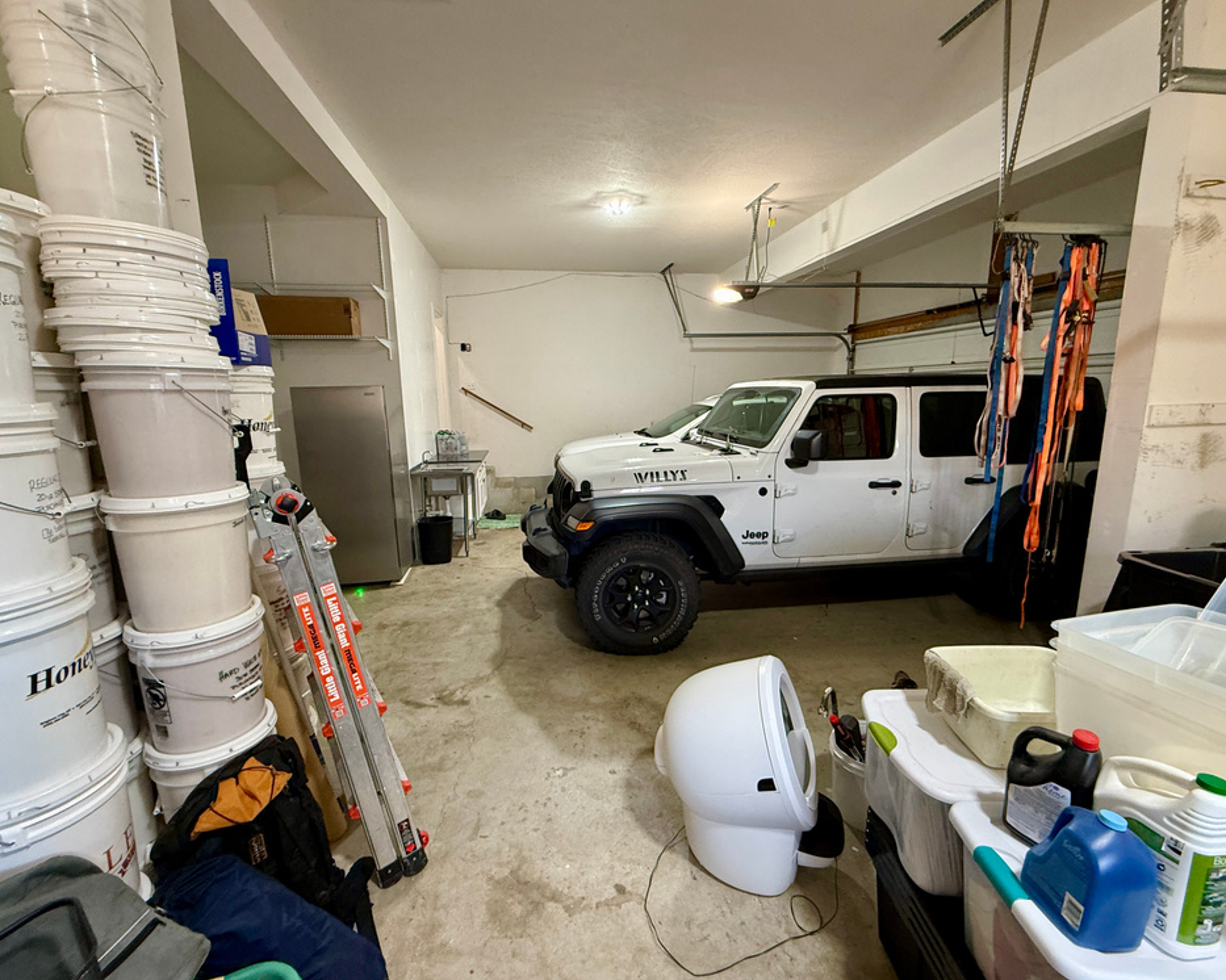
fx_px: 544
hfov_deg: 96.8
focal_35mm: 15
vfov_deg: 84.0
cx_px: 619
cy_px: 489
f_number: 2.2
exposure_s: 1/60
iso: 320
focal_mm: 2.22
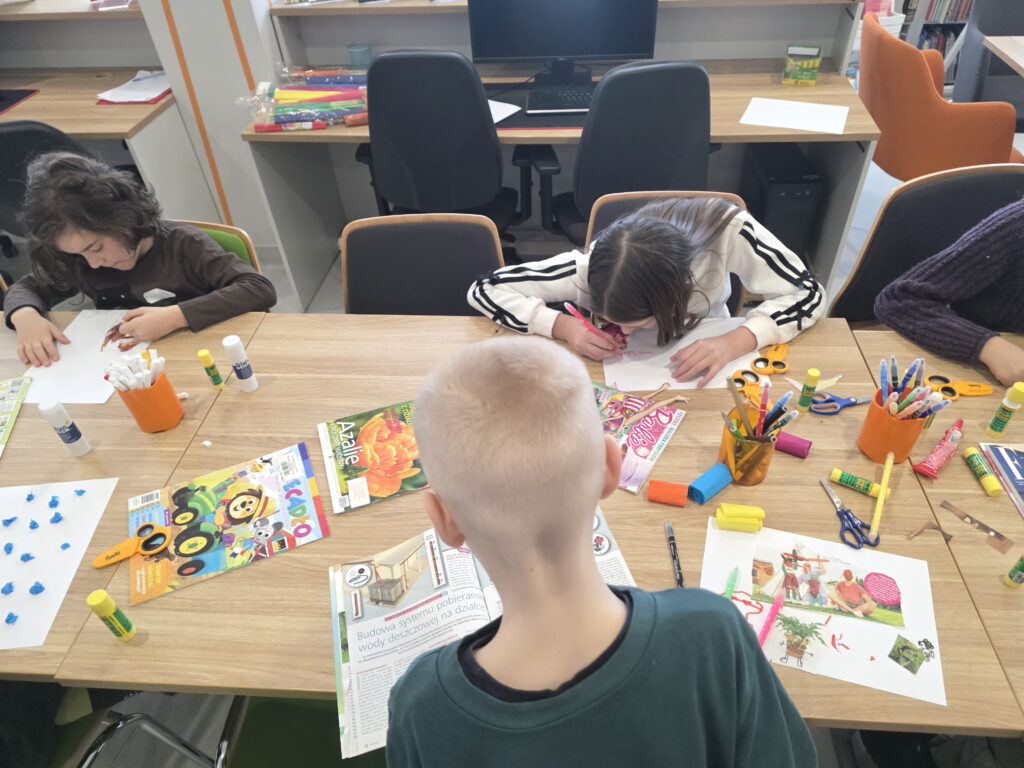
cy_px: 384
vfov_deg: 58.9
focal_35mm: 23
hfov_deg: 73.9
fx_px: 680
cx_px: 512
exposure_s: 1/100
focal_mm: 6.3
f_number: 1.7
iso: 800
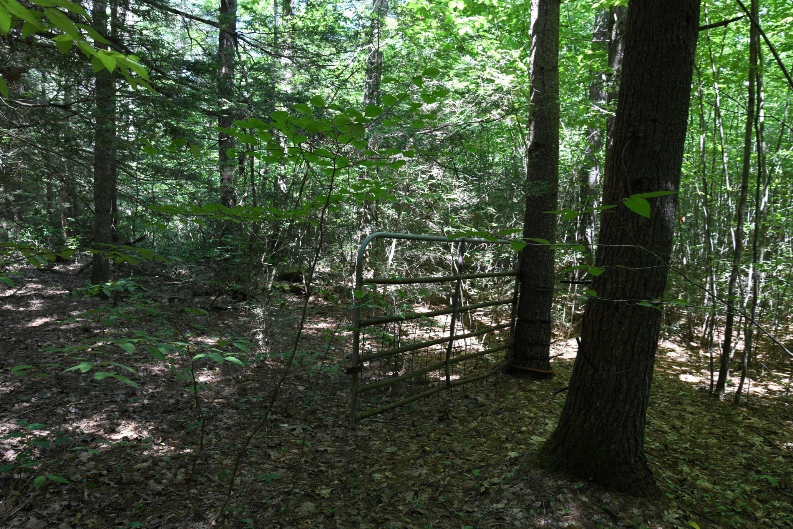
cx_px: 396
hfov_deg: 73.7
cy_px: 264
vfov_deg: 53.1
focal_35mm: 24
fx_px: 529
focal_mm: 24
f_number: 8
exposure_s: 1/50
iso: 1600
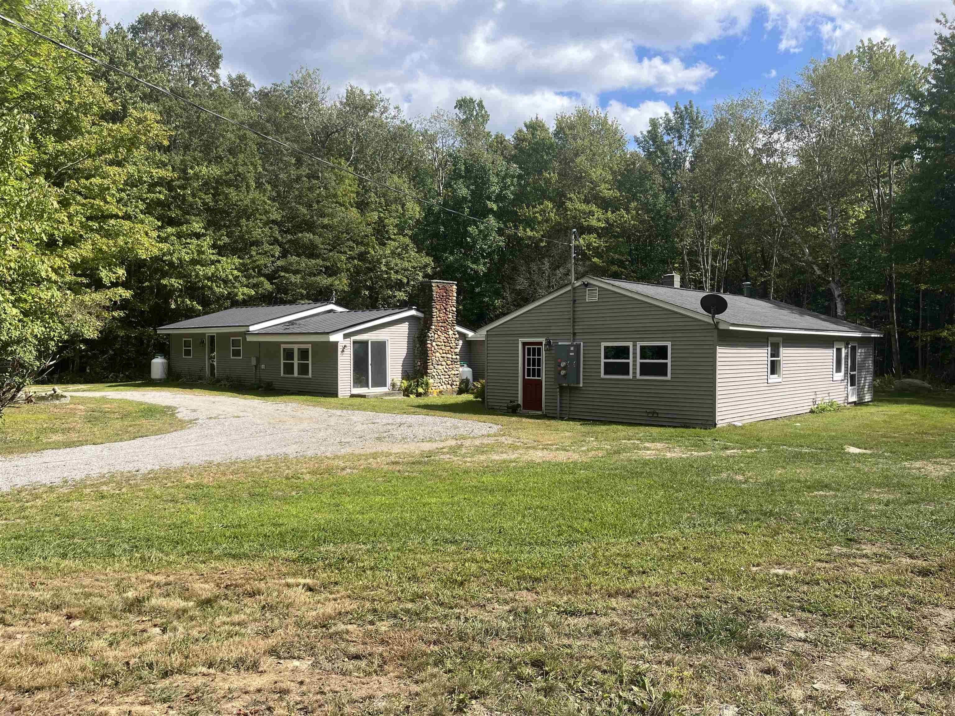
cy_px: 358
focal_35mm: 26
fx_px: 717
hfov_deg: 67.3
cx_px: 478
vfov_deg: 53.1
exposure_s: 1/2101
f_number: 1.6
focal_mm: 5.1
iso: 50
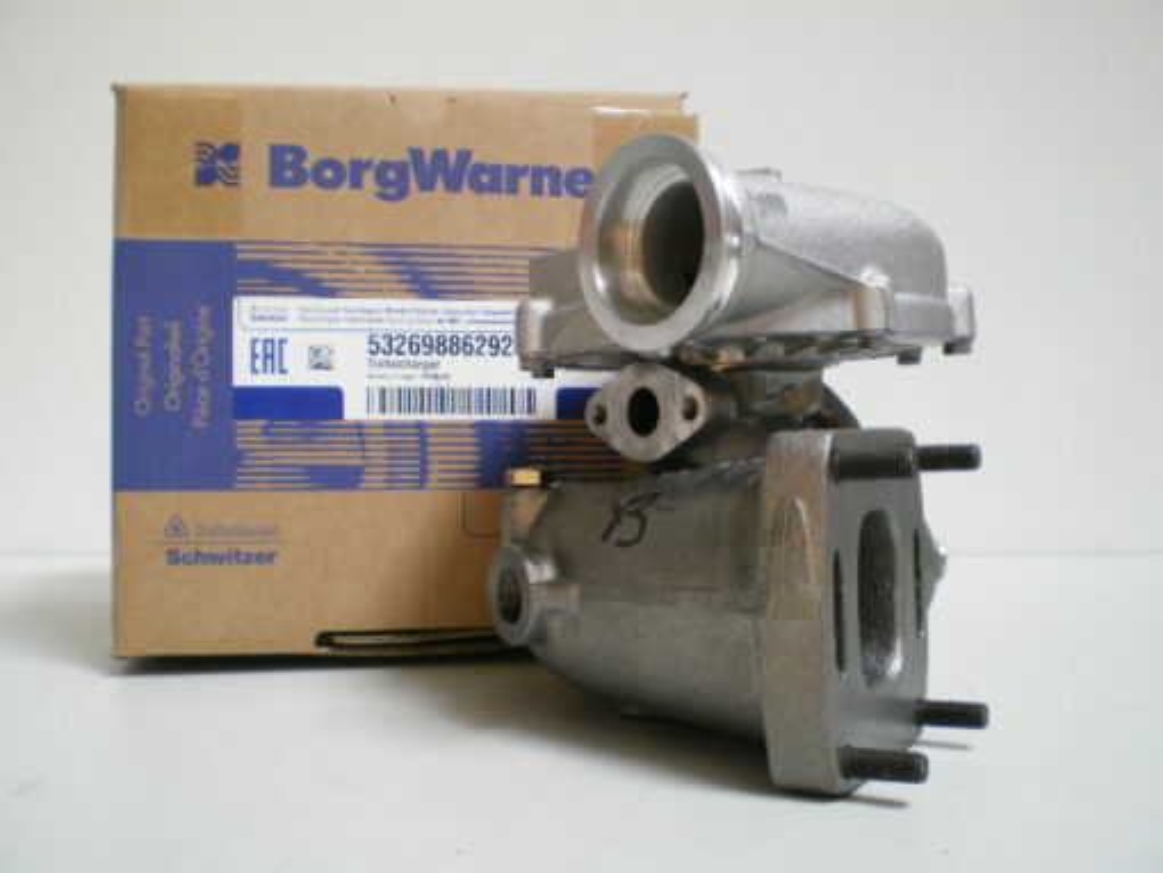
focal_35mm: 38
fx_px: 1277
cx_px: 582
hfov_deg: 49.0
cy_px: 436
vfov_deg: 37.8
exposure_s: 1/30
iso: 250
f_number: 3.1
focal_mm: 6.3
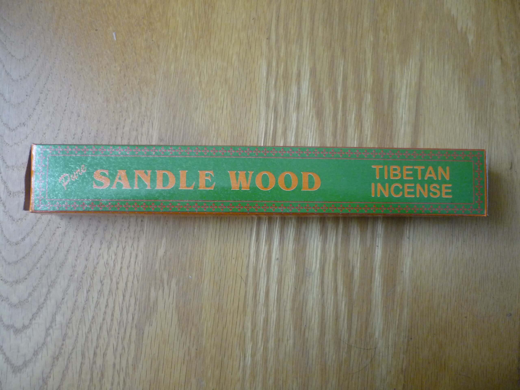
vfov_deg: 42.9
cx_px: 260
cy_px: 195
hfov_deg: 55.4
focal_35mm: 33
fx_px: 496
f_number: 2.8
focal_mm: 5.5
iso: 400
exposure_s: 1/20
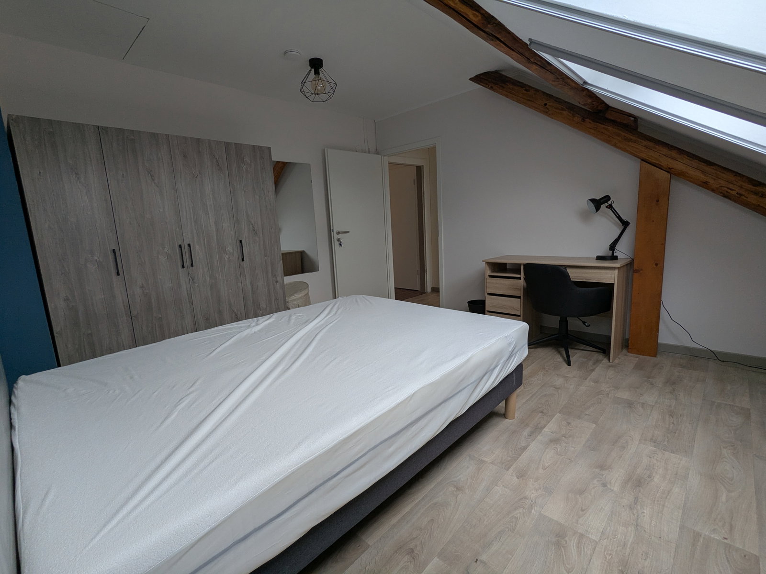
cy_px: 287
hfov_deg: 94.5
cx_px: 383
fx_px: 354
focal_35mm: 16
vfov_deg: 78.1
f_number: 2.2
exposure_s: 1/33.3
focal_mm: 2.35
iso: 40
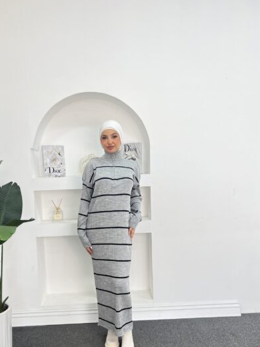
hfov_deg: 46.7
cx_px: 117
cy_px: 198
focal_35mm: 30
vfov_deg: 59.7
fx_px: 300
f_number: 1.5
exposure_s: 1/130
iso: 32
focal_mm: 5.7
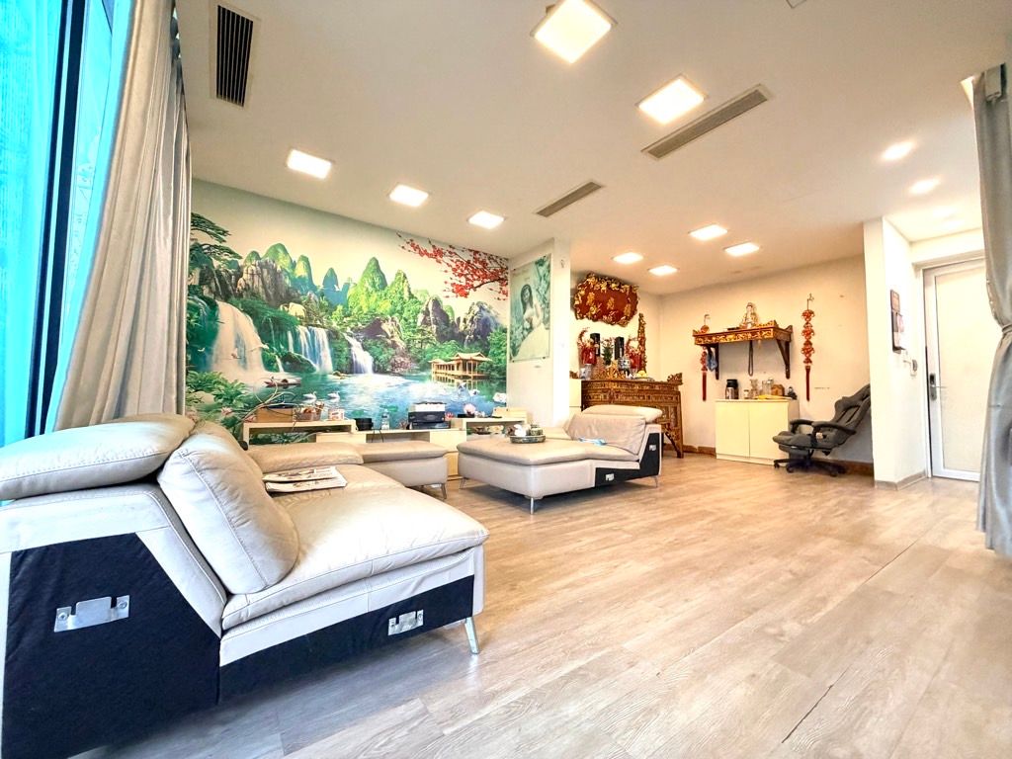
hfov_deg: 102.1
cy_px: 380
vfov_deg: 85.7
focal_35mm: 14
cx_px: 506
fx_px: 409
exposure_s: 1/100
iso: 250
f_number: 2.2
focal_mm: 2.22
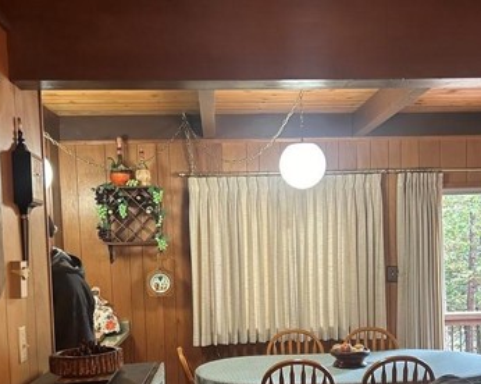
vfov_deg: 31.4
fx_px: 668
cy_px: 289
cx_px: 277
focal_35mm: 47
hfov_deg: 39.5
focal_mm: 5.7
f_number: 1.5
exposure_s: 1/60
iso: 250
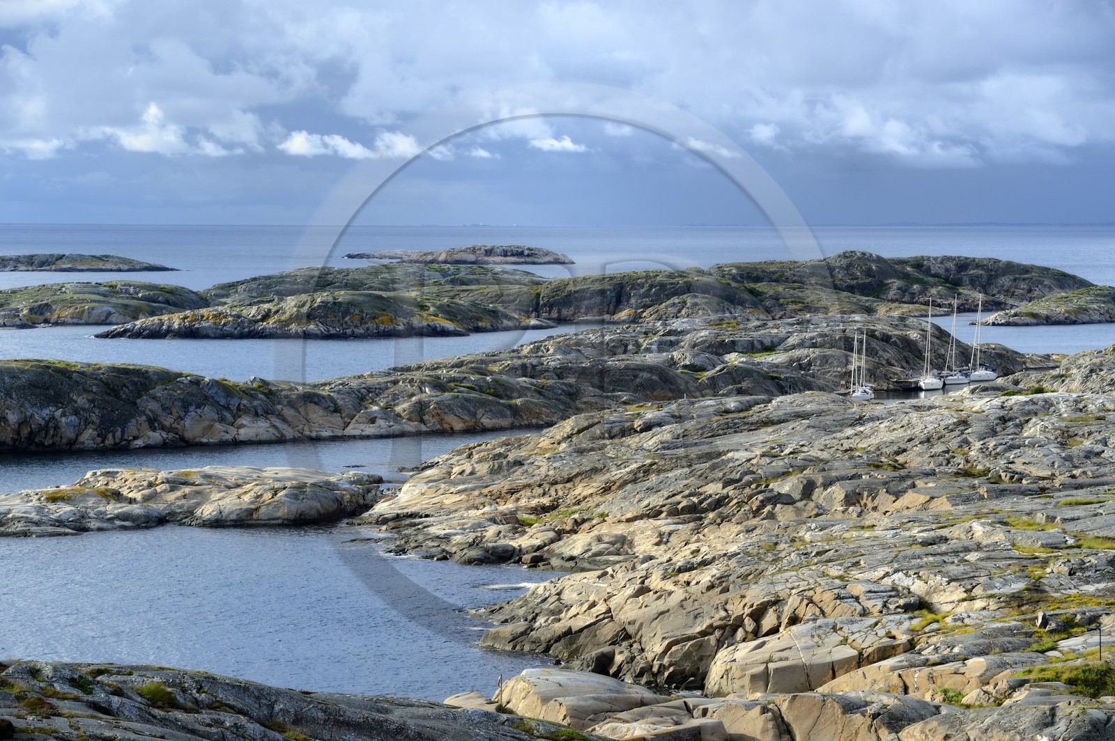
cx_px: 558
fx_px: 3775
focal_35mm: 122
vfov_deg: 11.2
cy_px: 370
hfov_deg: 16.8
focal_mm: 122
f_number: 8
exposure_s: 1/400
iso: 200
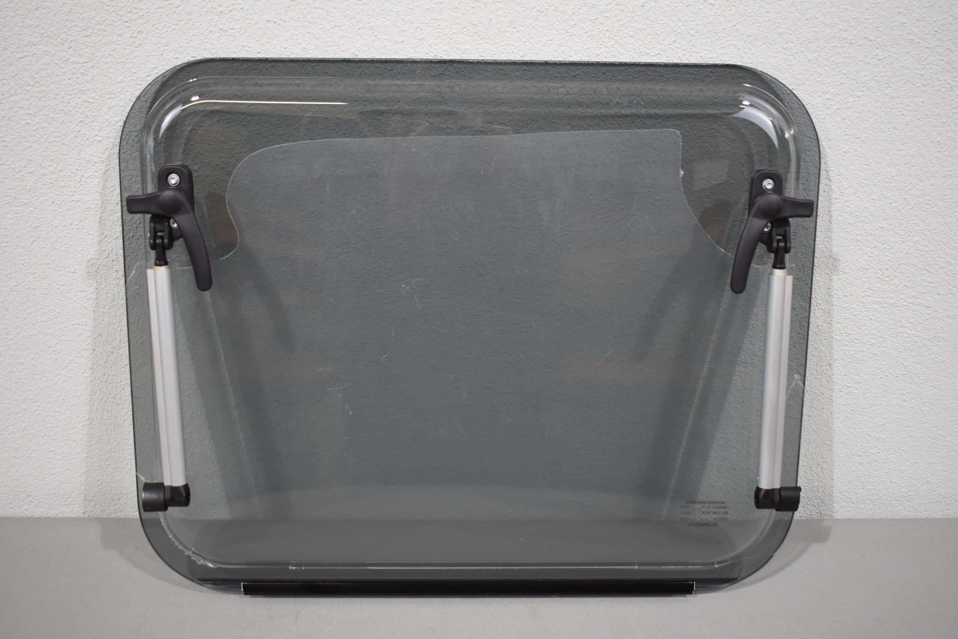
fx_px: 1078
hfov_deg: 47.9
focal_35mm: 40
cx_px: 479
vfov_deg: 33.0
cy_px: 320
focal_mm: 27
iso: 800
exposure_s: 1/160
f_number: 4
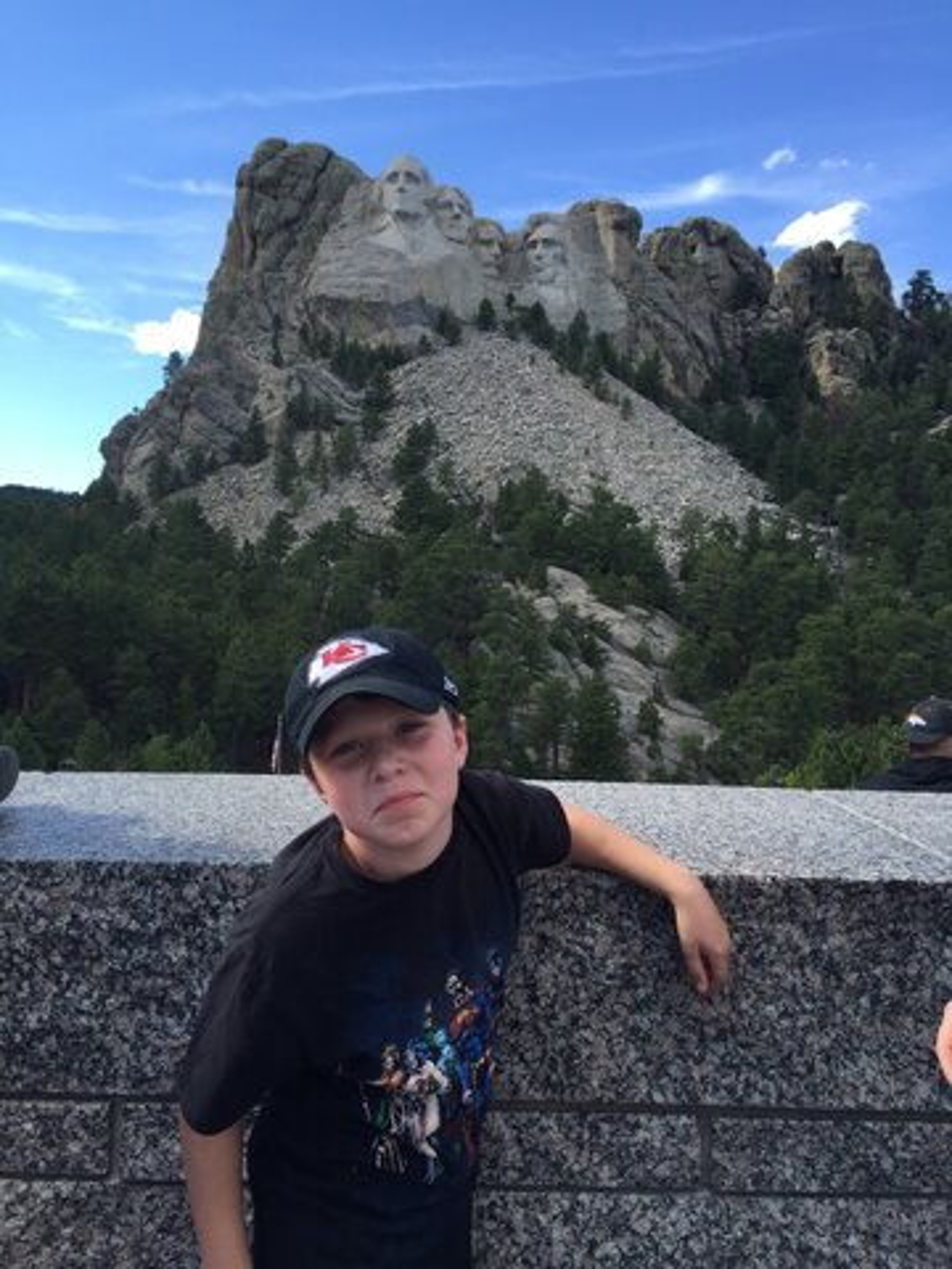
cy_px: 634
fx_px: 1063
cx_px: 476
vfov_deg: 61.7
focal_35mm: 29
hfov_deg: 48.2
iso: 32
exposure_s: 1/638
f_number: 2.2
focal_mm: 4.15
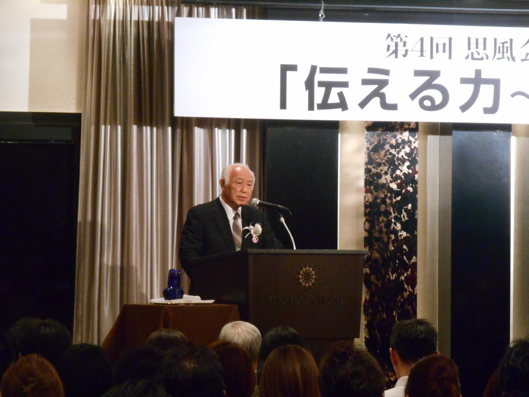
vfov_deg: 8.2
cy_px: 198
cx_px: 264
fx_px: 2781
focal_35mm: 182
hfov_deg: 10.9
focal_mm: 32.9
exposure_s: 1/13
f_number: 6.4
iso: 800
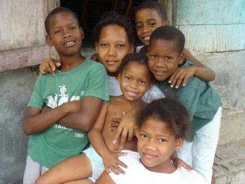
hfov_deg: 39.7
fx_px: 340
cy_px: 92
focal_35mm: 48
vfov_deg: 30.3
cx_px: 122
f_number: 3
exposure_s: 1/80
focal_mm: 7.9
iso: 80
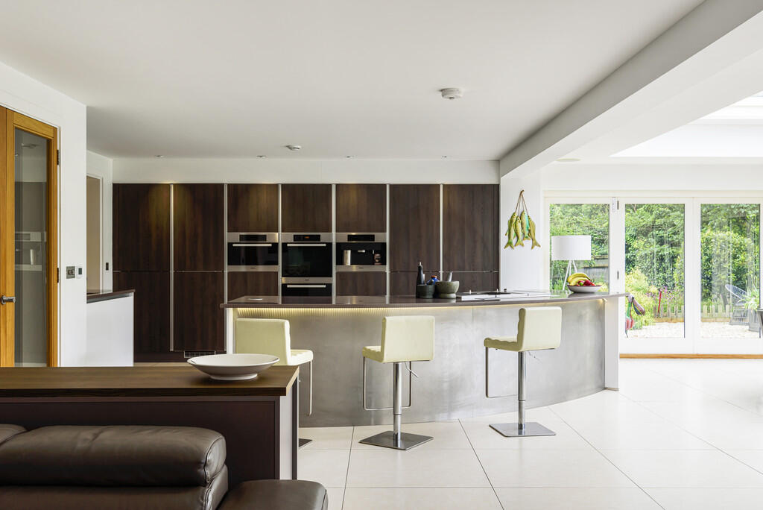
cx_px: 382
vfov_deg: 37.9
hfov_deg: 54.4
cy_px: 255
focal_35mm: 35
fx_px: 742
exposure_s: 1/30
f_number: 8
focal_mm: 35
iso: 250
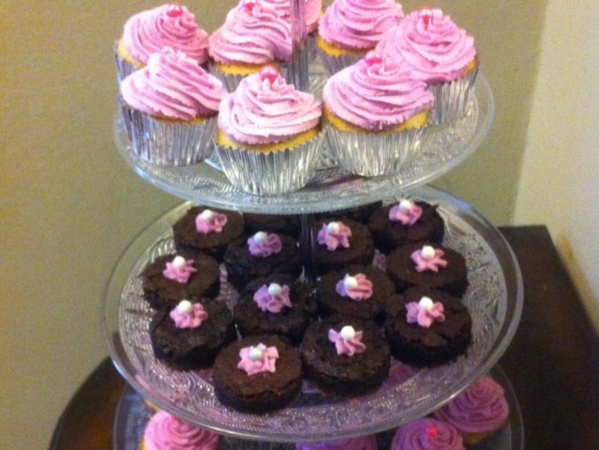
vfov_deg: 30.9
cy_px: 250
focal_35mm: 47
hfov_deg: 40.4
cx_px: 299
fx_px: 813
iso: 640
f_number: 2.8
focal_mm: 3.85
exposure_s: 1/15
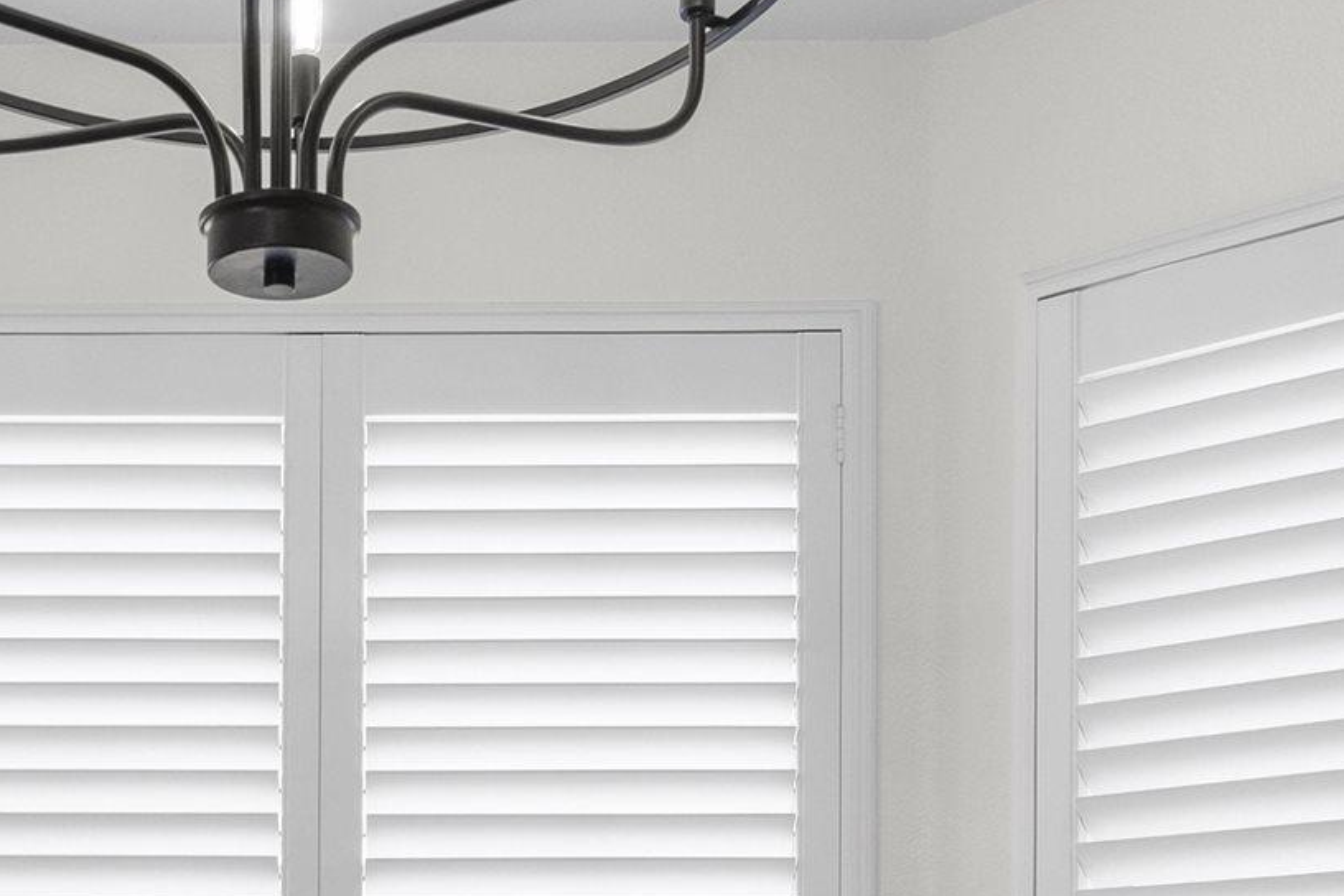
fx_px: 2389
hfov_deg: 30.9
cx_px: 352
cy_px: 1113
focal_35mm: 64
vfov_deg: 19.8
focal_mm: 17
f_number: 6.3
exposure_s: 1/200
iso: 400
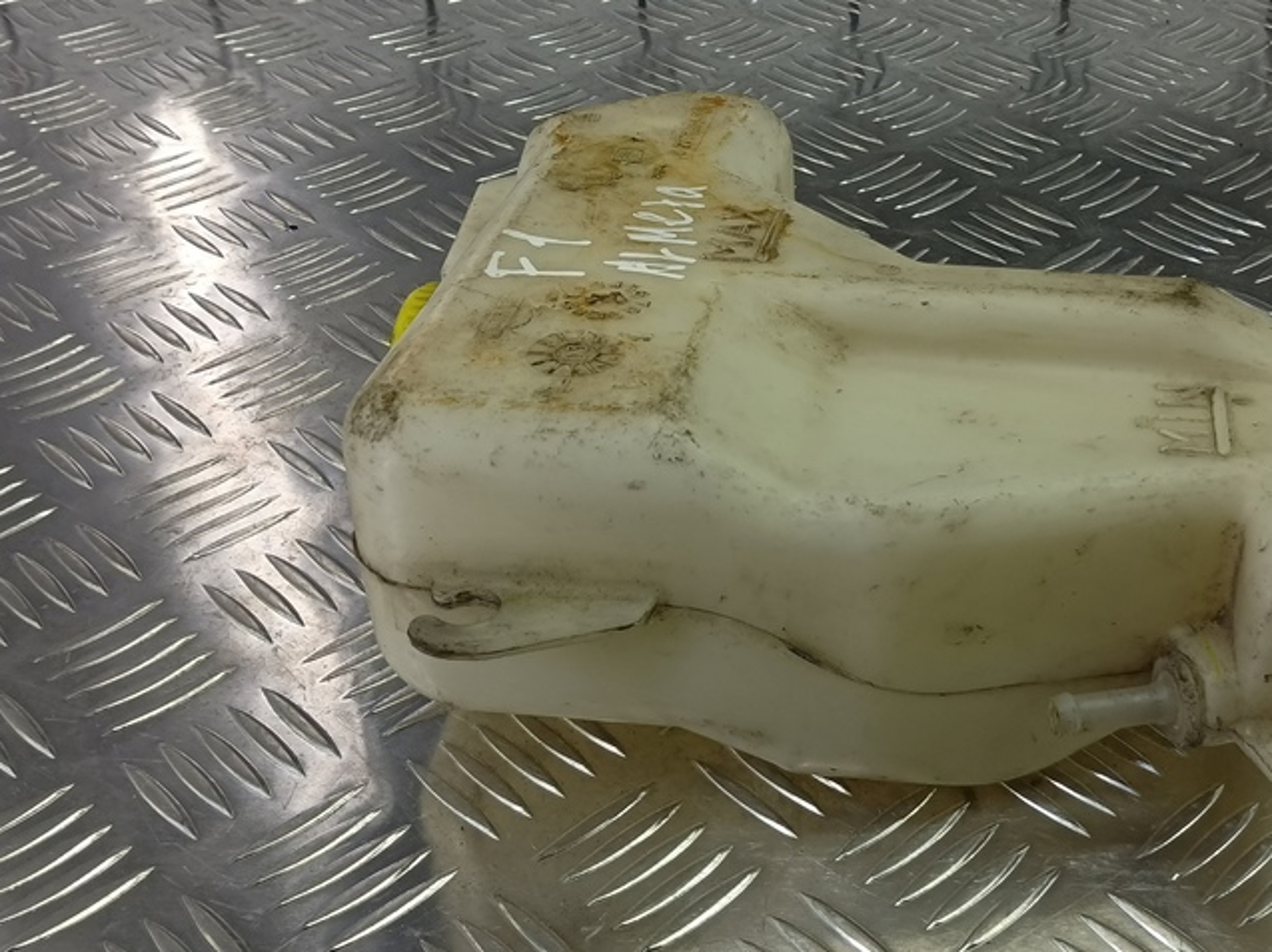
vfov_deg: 38.6
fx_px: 1359
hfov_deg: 49.1
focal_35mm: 37
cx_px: 867
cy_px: 475
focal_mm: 4.11
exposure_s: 1/100
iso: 121
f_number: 1.6
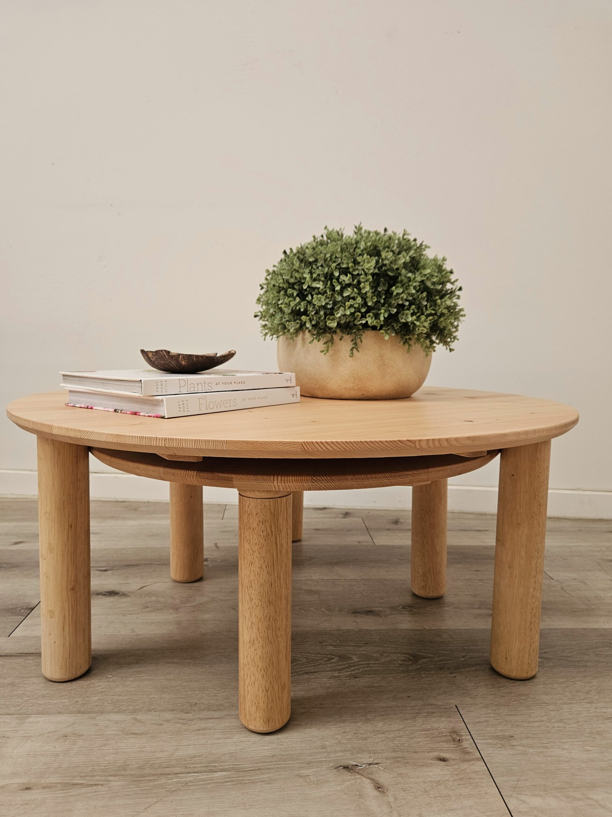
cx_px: 306
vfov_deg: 73.9
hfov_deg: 58.9
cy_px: 408
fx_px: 542
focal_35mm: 23
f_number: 1.8
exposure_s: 1/143
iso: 400
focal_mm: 5.4
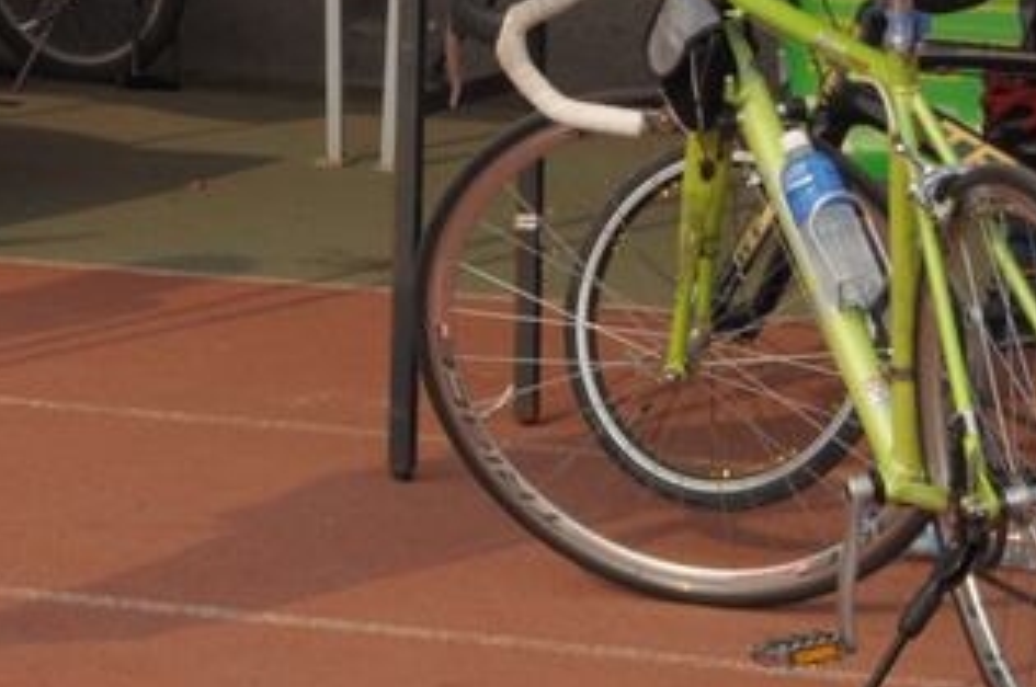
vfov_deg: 6.7
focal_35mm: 201
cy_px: -250
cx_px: -888
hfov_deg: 9.7
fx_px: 5773
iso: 200
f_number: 11
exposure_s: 1/200
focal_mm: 35
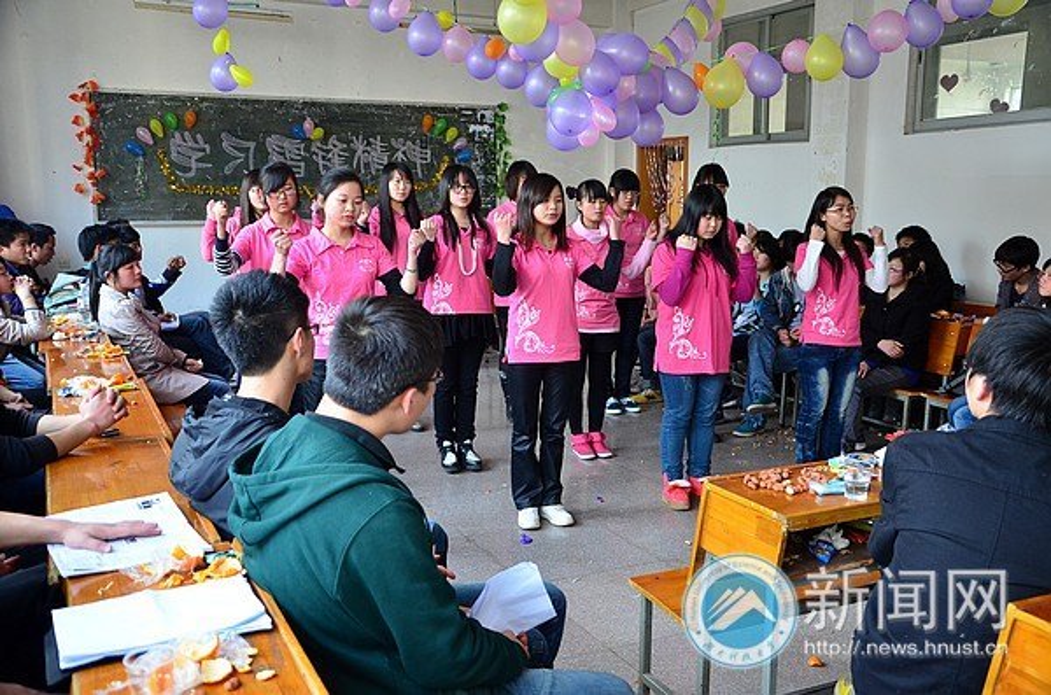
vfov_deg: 36.7
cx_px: 526
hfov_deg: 53.2
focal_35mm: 36
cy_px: 348
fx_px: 1048
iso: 1000
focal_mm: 24
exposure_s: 1/80
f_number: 4
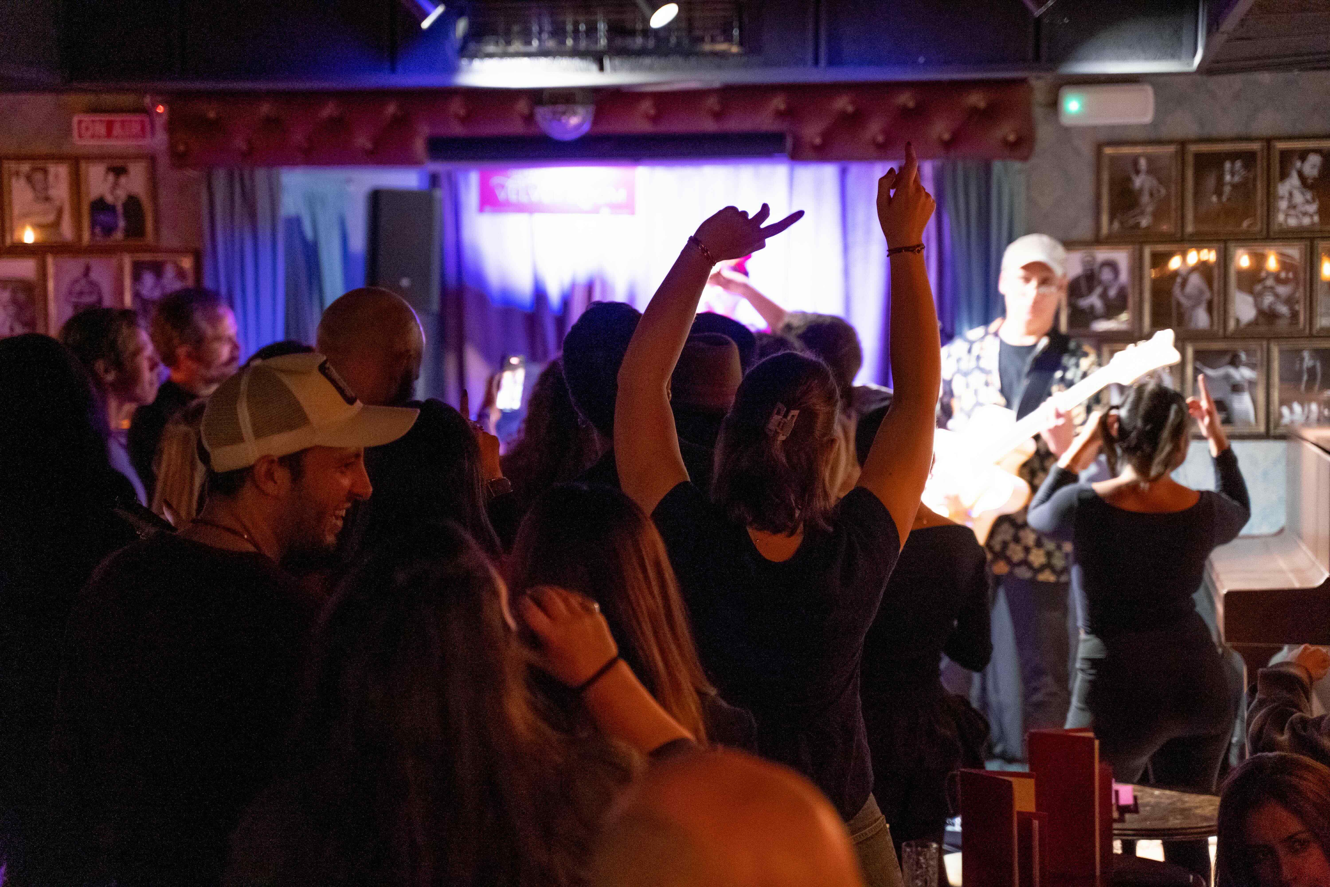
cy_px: 444
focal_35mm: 75
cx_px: 665
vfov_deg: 18.2
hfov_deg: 27.0
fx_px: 2771
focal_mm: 75
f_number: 3.2
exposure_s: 1/250
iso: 4000
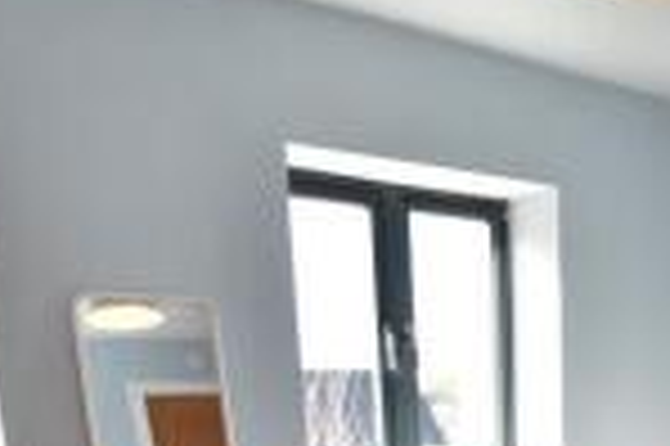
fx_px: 892
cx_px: 643
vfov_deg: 23.1
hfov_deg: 37.5
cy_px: 651
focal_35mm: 48
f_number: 4
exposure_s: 1/60
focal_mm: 10
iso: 100
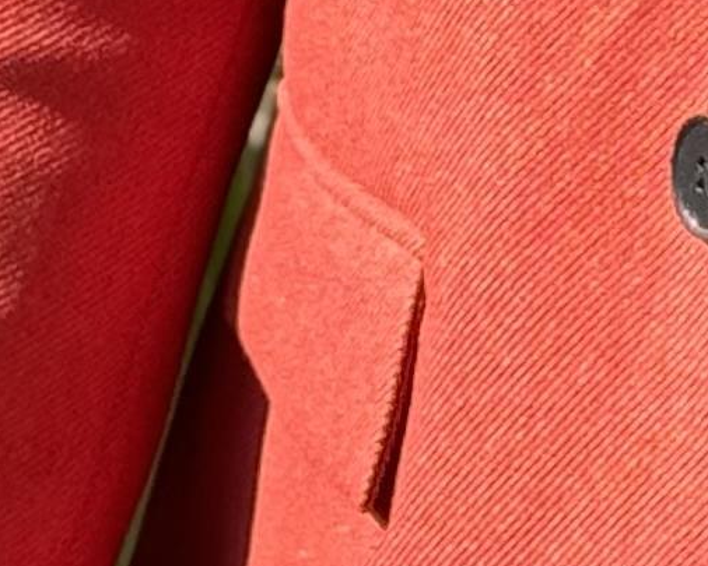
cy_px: -397
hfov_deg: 5.1
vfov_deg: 4.1
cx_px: 1170
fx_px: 7817
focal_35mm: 373
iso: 64
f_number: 1.78
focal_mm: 6.76
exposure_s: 1/615
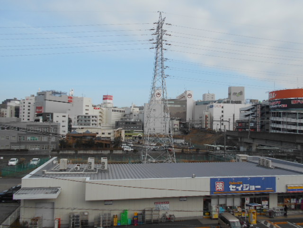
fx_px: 228
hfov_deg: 67.3
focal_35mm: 26
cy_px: 114
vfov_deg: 53.1
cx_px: 152
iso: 80
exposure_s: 1/1000
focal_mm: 4.6
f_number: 3.2
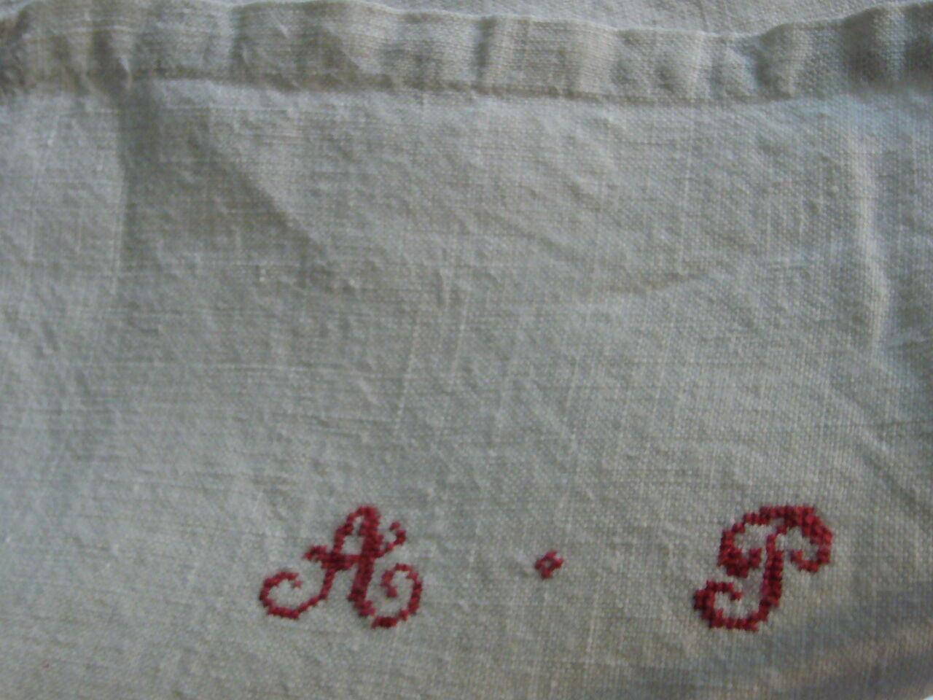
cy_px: 350
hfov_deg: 33.2
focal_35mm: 58
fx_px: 1563
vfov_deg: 25.2
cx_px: 466
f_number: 3.3
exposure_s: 1/8
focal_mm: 6.9
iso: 200
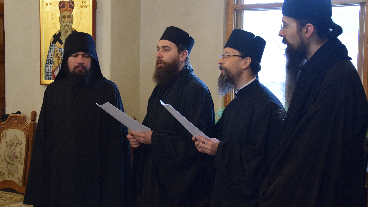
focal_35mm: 51
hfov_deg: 40.6
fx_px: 498
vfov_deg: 23.5
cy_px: 98
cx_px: 181
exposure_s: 1/60
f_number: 4
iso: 2800
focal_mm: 28
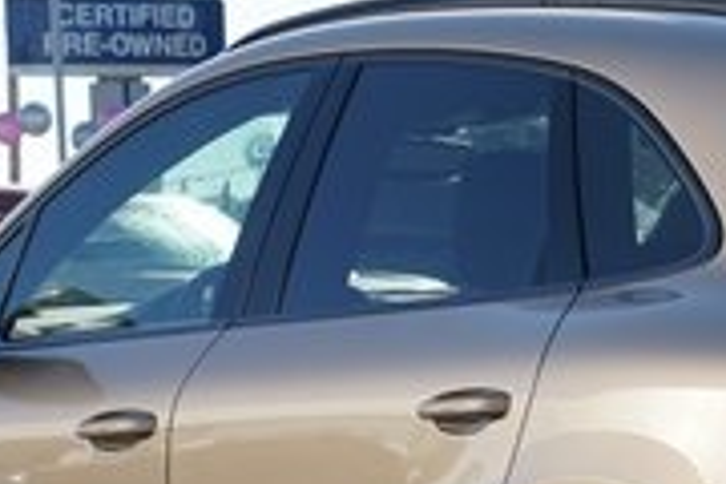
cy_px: 498
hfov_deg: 8.1
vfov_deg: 5.4
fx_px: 5082
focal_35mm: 252
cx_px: 730
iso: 100
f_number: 10
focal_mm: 71
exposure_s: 1/160
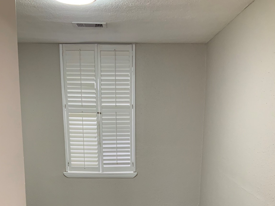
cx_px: 138
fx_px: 310
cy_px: 175
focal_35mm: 39
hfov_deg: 47.9
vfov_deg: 35.2
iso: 125
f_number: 1.8
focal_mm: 3
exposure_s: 1/60
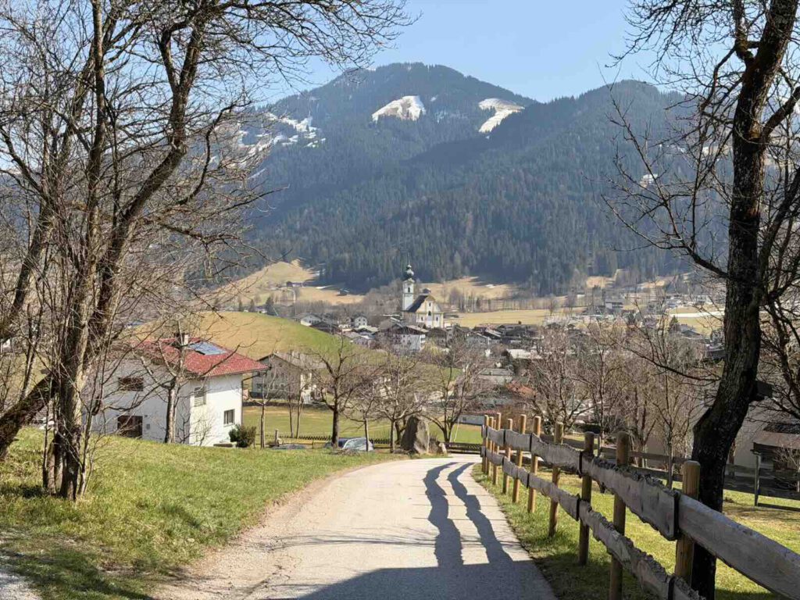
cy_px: 300
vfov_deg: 30.3
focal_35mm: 48
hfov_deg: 39.7
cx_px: 400
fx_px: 1109
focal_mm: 6.76
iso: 64
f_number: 1.78
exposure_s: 1/2577
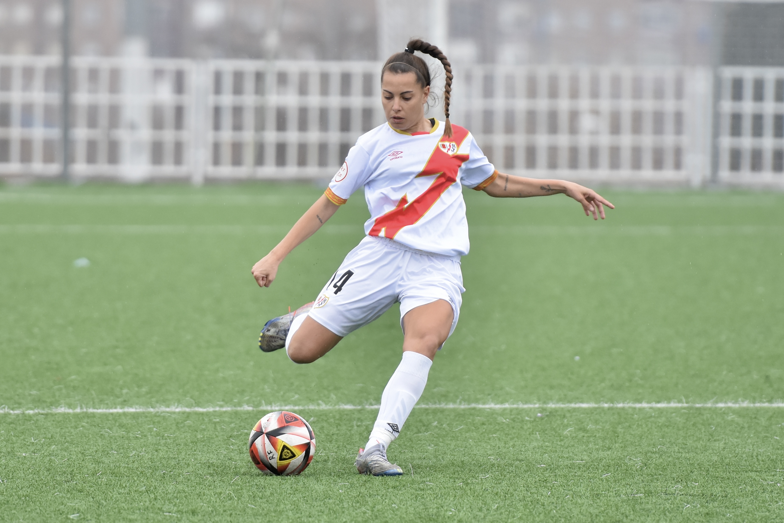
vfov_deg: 4.6
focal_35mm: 300
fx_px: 6533
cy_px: 262
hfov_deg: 6.9
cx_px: 392
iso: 800
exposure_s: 1/1000
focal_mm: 200
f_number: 3.5
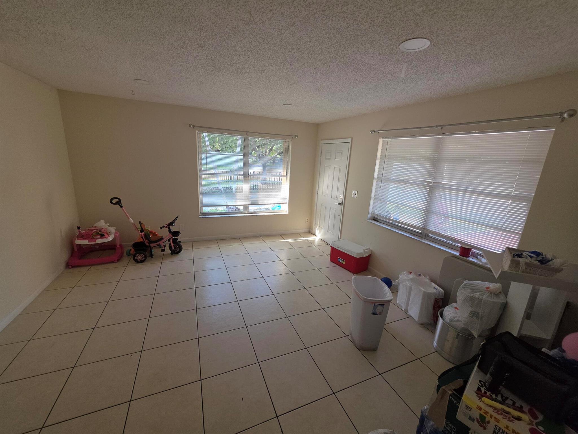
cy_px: 217
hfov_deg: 106.2
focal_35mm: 13
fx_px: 217
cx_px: 289
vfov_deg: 89.9
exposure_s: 1/120
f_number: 1.9
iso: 32
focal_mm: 2.2
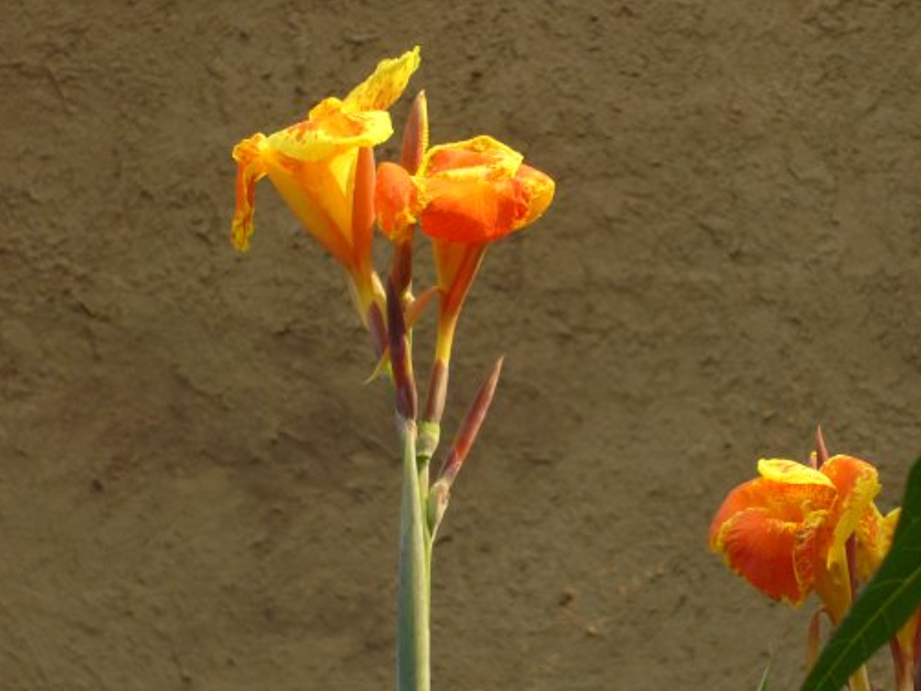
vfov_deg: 11.3
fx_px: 3485
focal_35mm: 131
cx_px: 577
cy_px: 359
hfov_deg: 15.0
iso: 100
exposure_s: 1/125
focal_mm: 17
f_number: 4.9
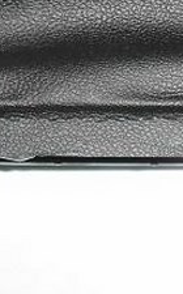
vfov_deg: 15.3
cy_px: -56
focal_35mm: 132
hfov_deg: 9.8
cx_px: 177
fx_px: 1057
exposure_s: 1/45
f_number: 3.2
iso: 200
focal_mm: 6.3
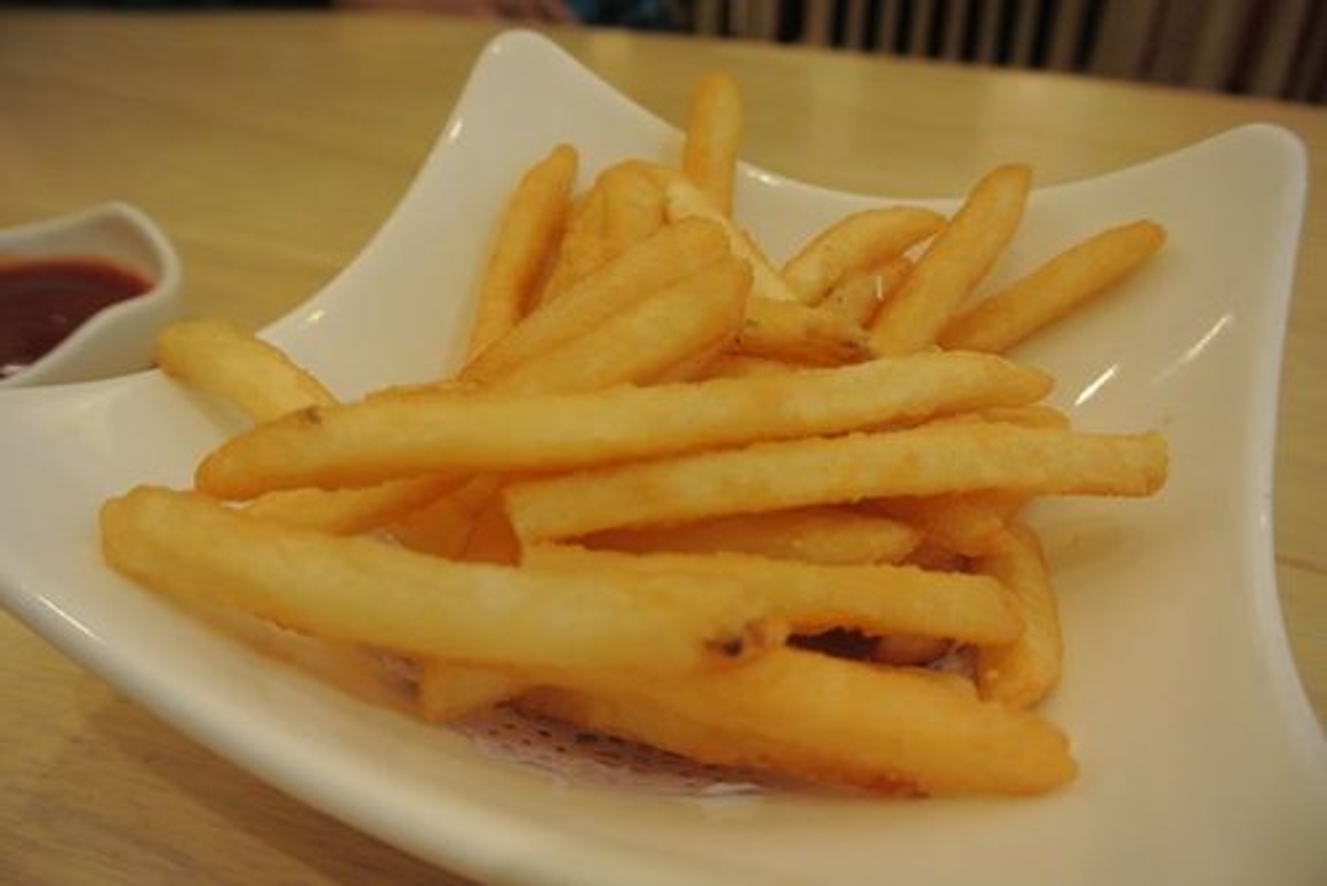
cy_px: 443
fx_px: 996
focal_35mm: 27
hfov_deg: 67.4
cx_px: 664
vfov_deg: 48.0
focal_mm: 10
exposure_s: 1/125
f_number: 3.5
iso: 640
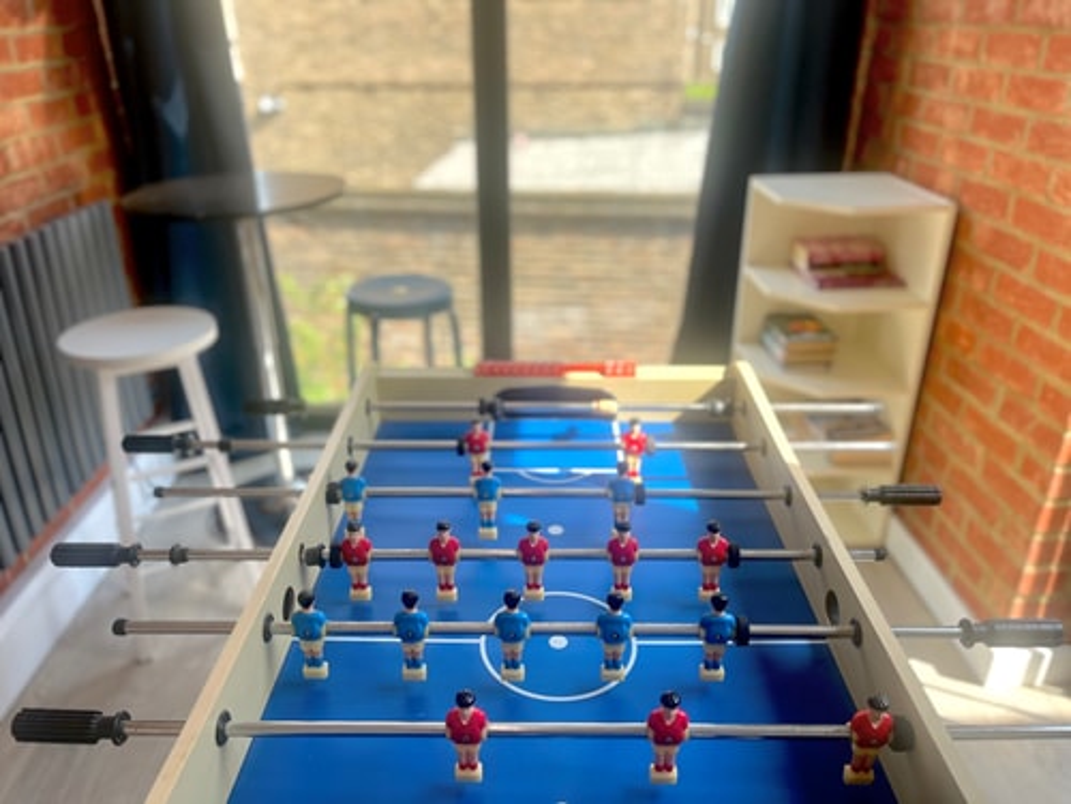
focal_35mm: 26
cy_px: 402
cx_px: 536
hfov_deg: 67.3
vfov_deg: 53.1
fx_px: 804
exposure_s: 1/192
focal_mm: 5.1
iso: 50
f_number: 1.6
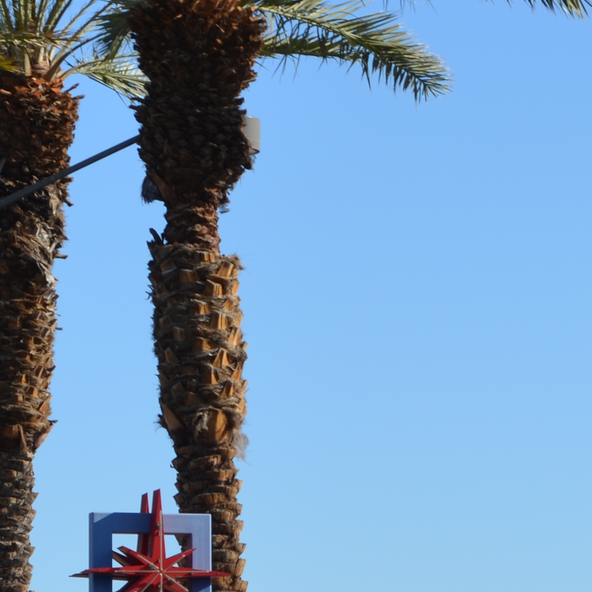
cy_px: 750
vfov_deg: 6.2
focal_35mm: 279
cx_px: 230
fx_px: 5392
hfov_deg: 6.3
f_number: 8
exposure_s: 1/250
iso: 110
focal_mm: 55
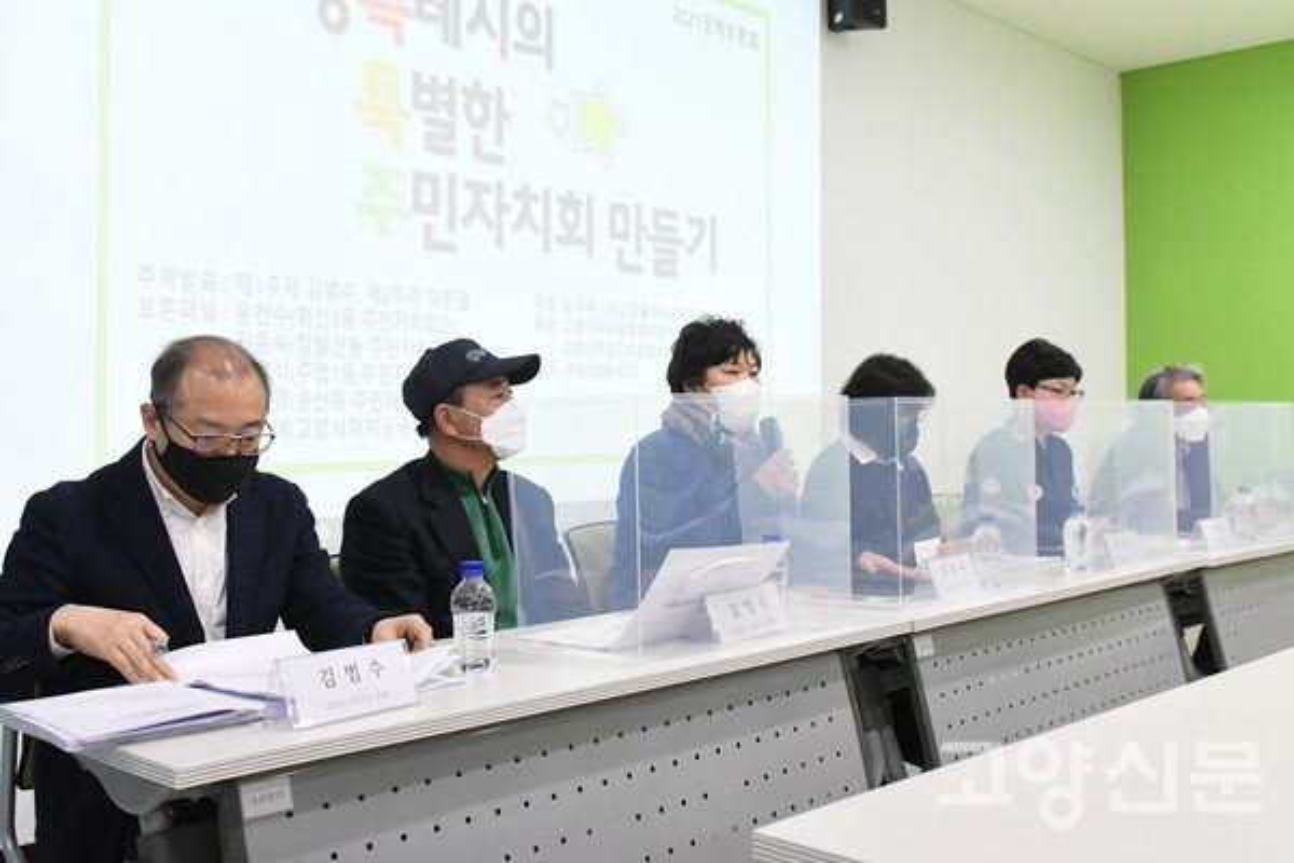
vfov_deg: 36.9
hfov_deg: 53.1
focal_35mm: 36
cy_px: 432
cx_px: 647
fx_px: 1294
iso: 8000
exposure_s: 1/500
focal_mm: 24
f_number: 4
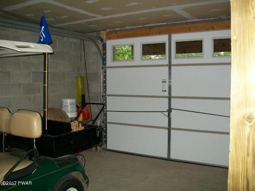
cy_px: 96
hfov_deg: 51.4
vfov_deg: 39.7
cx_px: 128
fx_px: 265
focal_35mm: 36
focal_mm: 6
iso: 160
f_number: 2.7
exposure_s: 1/60
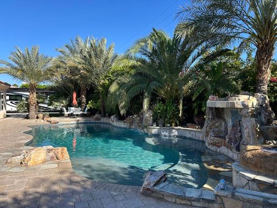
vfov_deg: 53.1
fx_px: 208
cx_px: 138
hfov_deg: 67.3
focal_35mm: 26
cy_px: 104
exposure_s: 1/1901
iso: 50
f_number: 1.5
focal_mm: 5.7
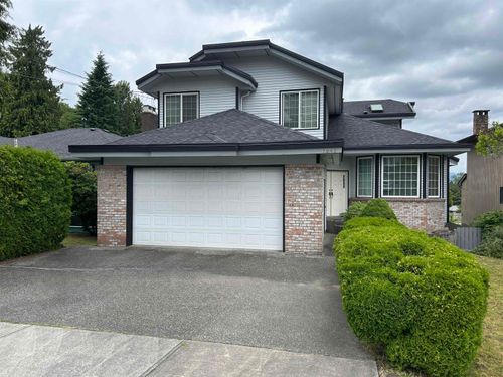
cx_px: 252
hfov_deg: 67.3
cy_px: 188
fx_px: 378
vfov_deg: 53.1
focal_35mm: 26
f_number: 1.5
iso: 50
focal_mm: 5.7
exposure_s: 1/2083
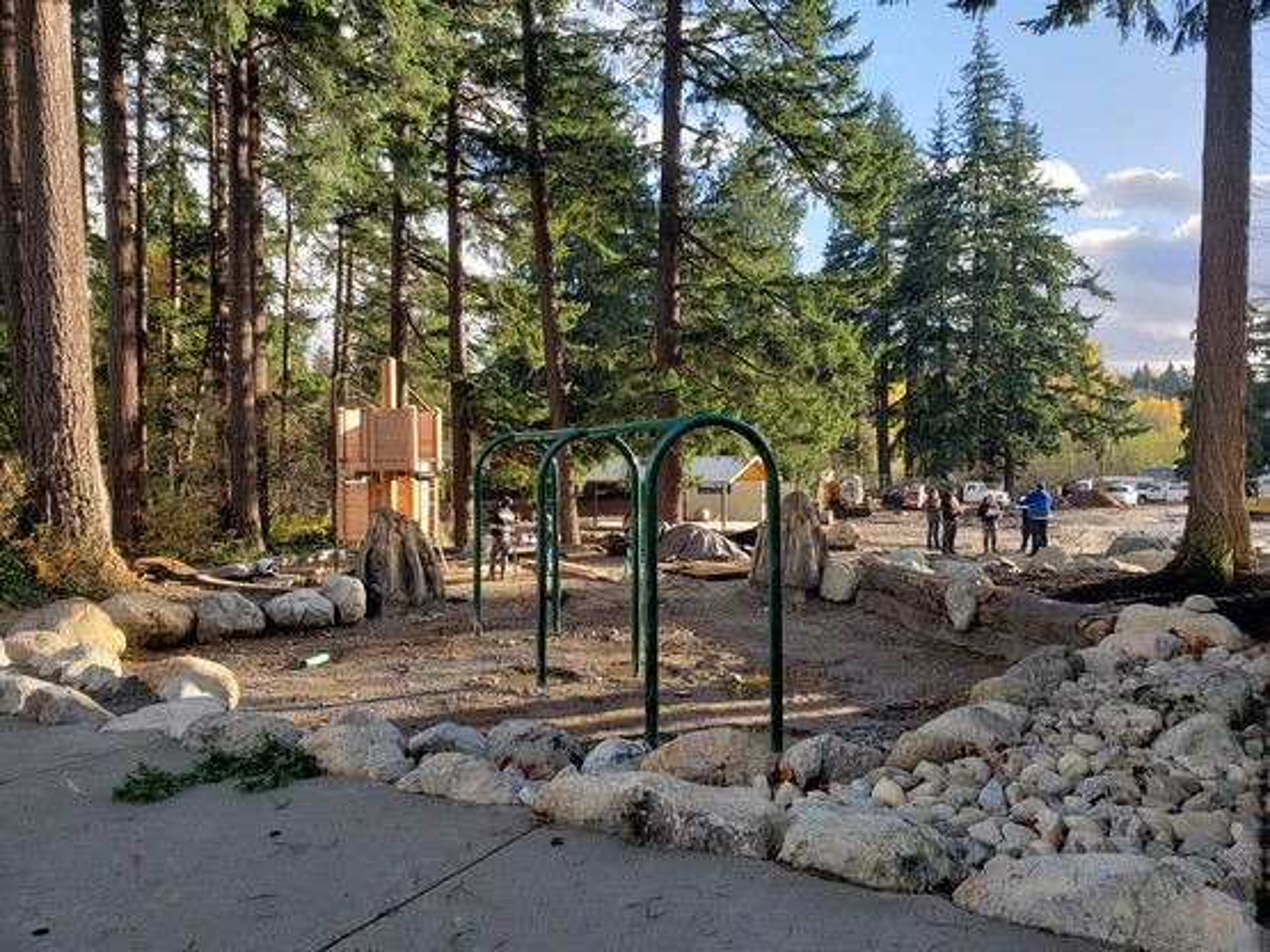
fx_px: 954
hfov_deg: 67.3
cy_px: 476
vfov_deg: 53.0
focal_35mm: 26
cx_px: 635
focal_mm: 4.3
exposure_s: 1/386
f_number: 2.4
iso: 50
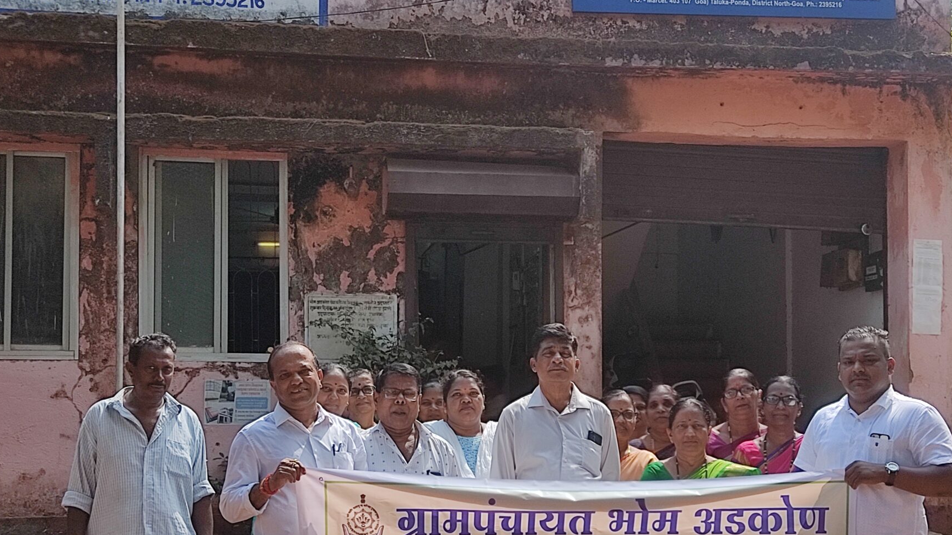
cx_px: 514
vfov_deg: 28.1
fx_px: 1060
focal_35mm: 42
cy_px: 365
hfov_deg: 48.3
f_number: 1.79
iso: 100
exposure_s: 1/757
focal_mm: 4.74
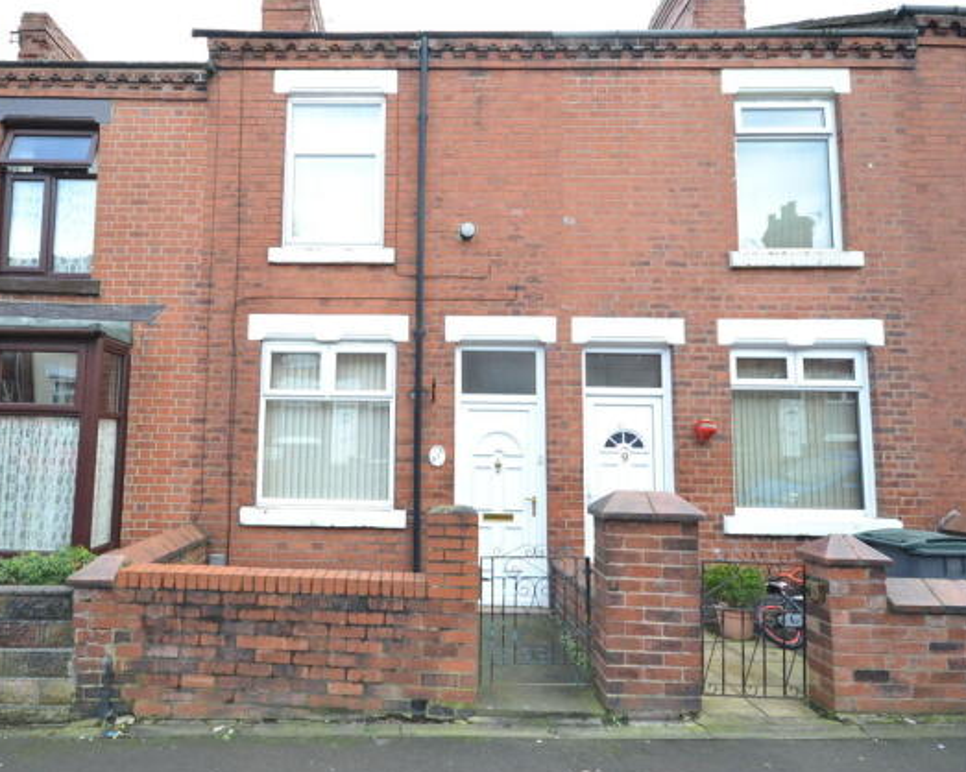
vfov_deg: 67.3
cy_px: 389
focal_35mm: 20
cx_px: 398
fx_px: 580
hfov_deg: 78.9
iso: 800
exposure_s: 1/250
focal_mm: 11.5
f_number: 7.1
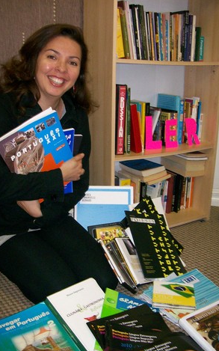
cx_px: 104
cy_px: 179
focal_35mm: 39
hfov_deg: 32.8
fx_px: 373
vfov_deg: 50.4
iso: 140
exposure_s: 1/64
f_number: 2.7
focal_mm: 6
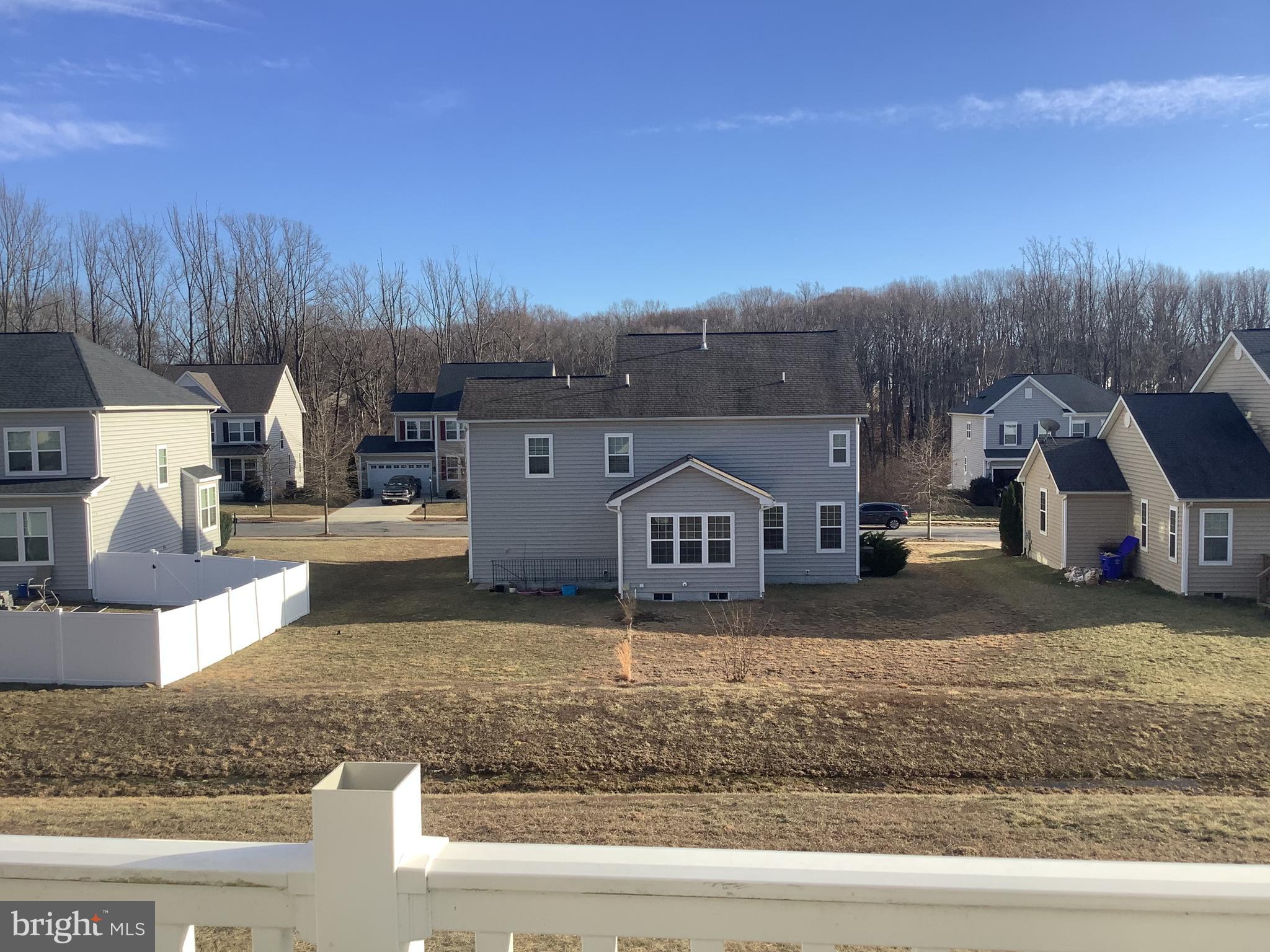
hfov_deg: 58.4
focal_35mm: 31
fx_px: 1137
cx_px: 635
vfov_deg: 45.4
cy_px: 476
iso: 25
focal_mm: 3.3
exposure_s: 1/1072
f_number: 2.4
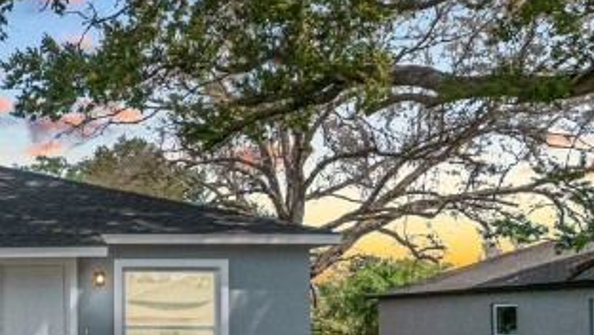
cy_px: 308
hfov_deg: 35.3
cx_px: -61
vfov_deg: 23.3
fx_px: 788
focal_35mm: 50
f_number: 13
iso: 250
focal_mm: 7
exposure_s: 1/250
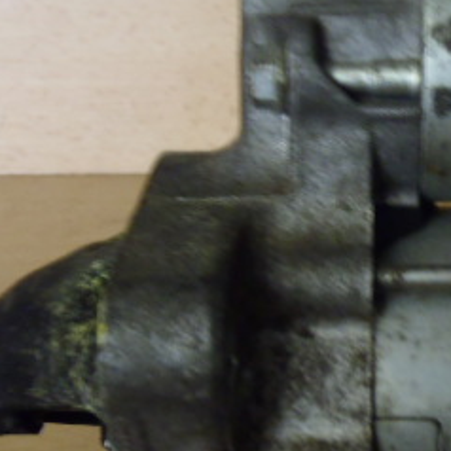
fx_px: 1297
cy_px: 301
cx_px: 453
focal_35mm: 88
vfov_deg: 19.7
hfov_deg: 19.2
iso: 320
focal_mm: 6.64
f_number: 4.7
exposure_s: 1/4
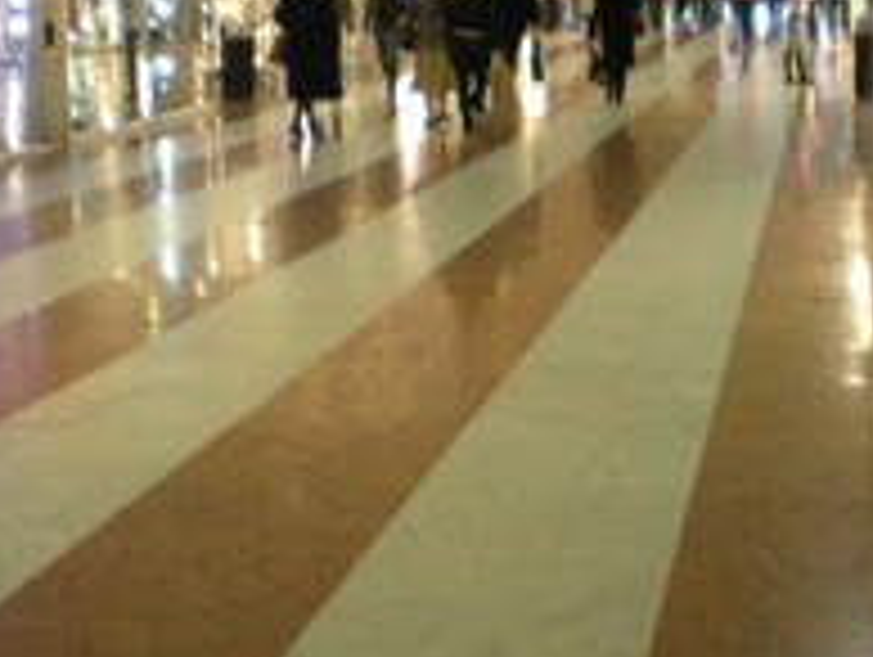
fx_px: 2222
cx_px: 567
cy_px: 230
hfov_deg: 22.2
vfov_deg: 16.8
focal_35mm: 88
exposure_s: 1/15.6
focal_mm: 6.3
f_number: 3.1
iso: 200
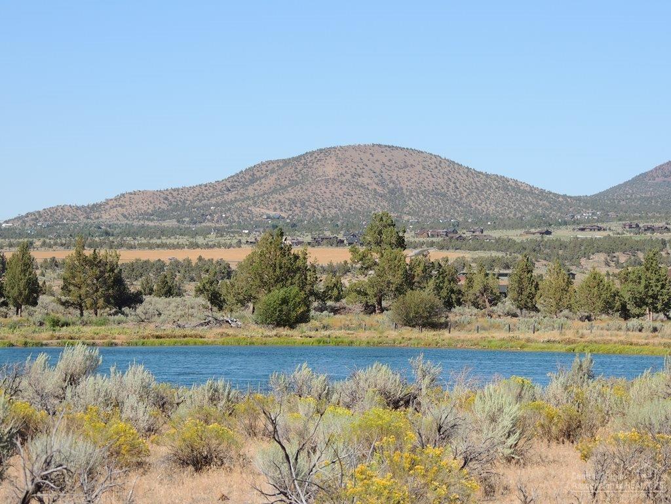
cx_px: 336
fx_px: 2326
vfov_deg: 12.3
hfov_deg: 16.4
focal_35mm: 120
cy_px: 252
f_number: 4.2
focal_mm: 21.4
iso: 100
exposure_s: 1/640
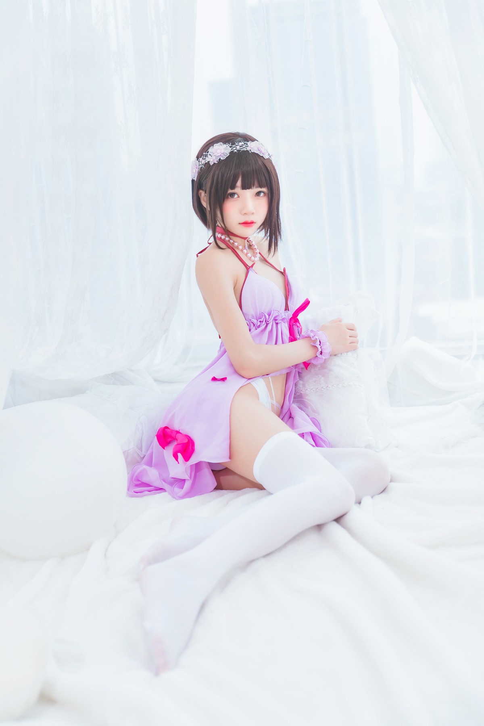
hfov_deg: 29.9
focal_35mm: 45
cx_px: 242
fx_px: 907
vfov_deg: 43.6
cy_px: 363
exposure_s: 1/250
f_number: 2.8
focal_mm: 45
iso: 250
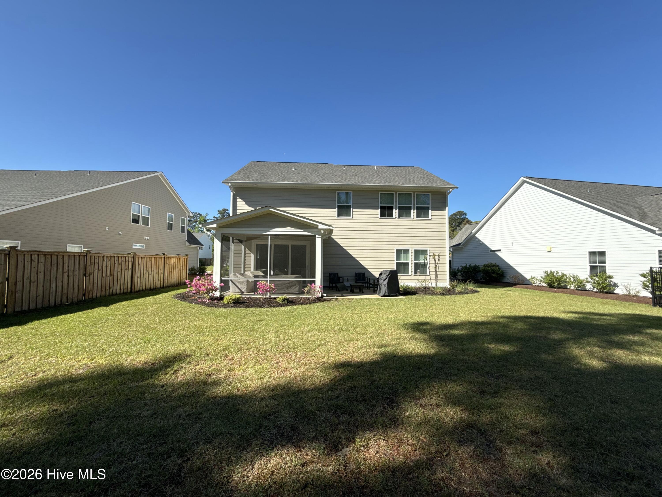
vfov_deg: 85.7
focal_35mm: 14
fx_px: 268
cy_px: 248
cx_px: 331
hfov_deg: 102.1
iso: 50
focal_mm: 2.22
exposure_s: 1/1464
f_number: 2.2
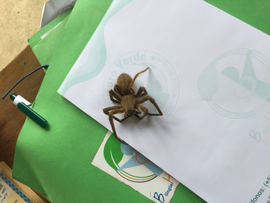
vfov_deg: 48.2
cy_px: 102
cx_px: 135
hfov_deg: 61.7
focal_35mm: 29
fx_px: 226
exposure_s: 1/120
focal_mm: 4.15
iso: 32
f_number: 2.2
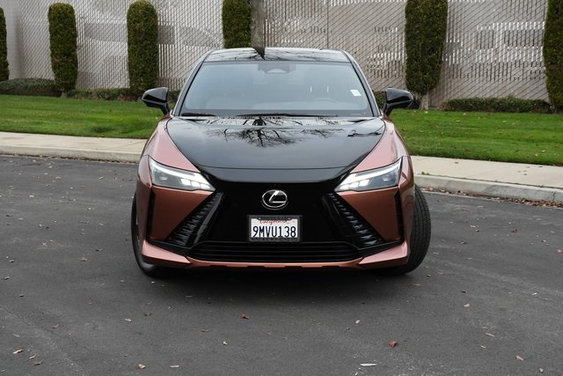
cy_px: 188
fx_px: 938
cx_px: 282
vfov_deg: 22.6
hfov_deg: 33.4
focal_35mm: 60
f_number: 8
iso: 3200
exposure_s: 1/1250
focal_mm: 40
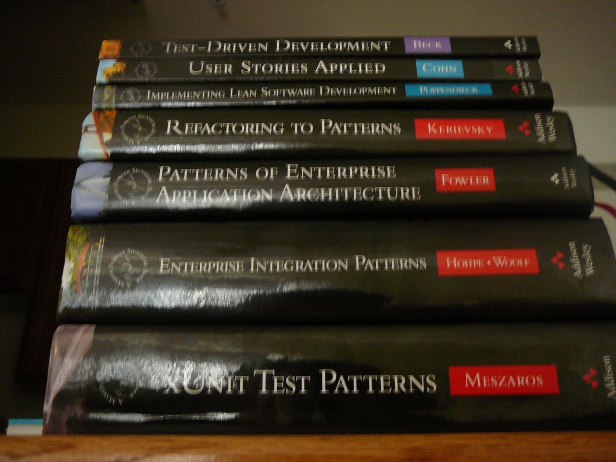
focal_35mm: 35
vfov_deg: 40.7
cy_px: 231
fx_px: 623
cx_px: 308
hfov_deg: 52.6
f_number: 2.8
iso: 200
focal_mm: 5.2
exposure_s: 1/8
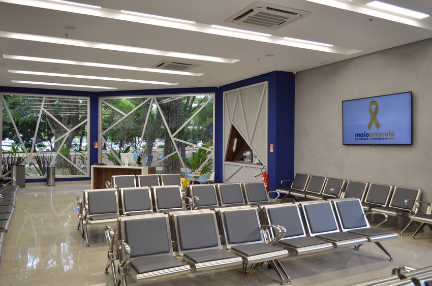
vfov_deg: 43.4
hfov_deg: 62.0
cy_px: 143
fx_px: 359
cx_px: 216
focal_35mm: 30
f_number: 5
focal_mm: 20
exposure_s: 1/100
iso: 400
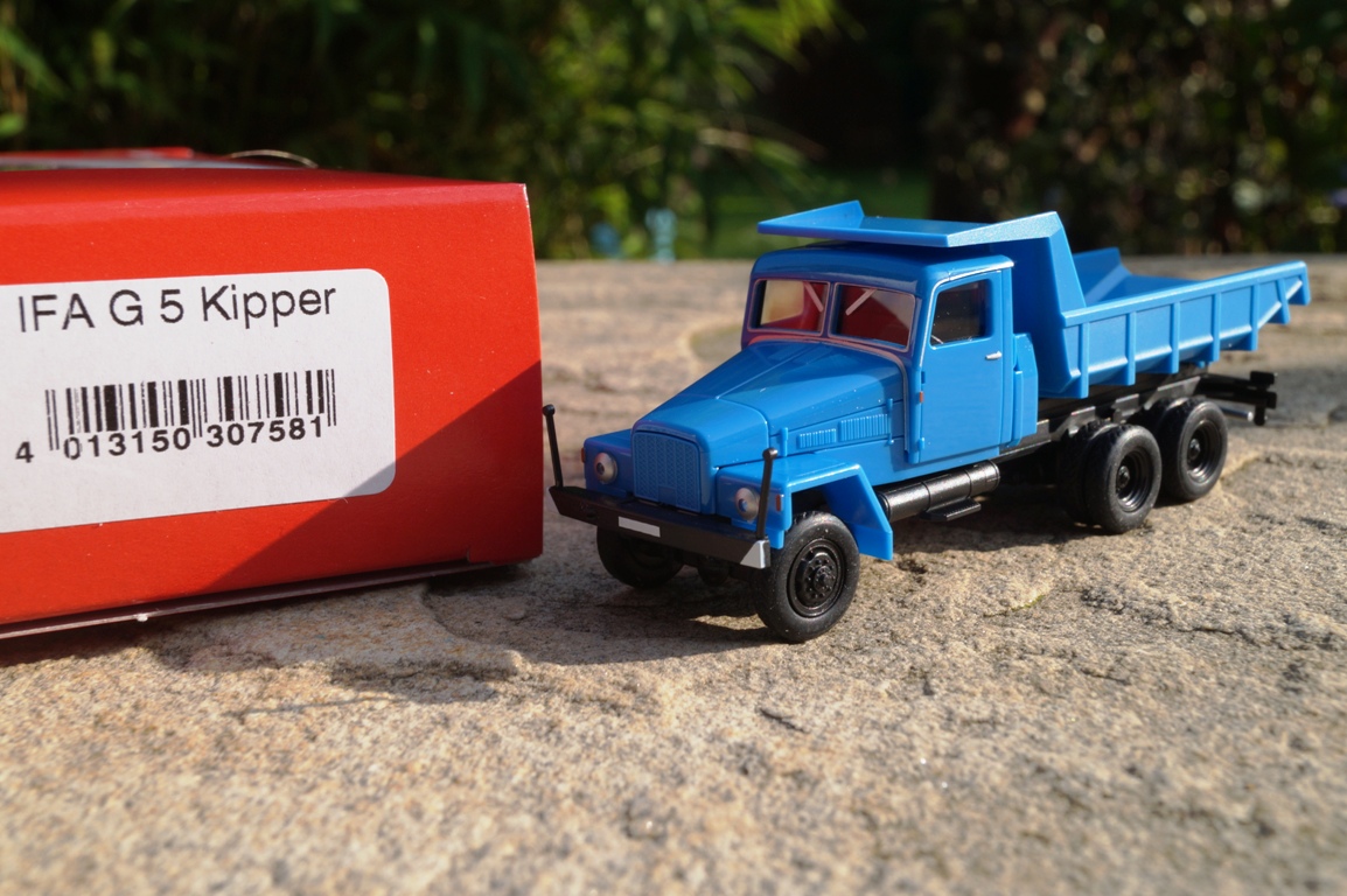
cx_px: 674
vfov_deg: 29.8
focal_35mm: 45
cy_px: 448
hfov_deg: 43.6
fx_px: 1683
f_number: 16
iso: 125
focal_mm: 30
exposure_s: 1/60
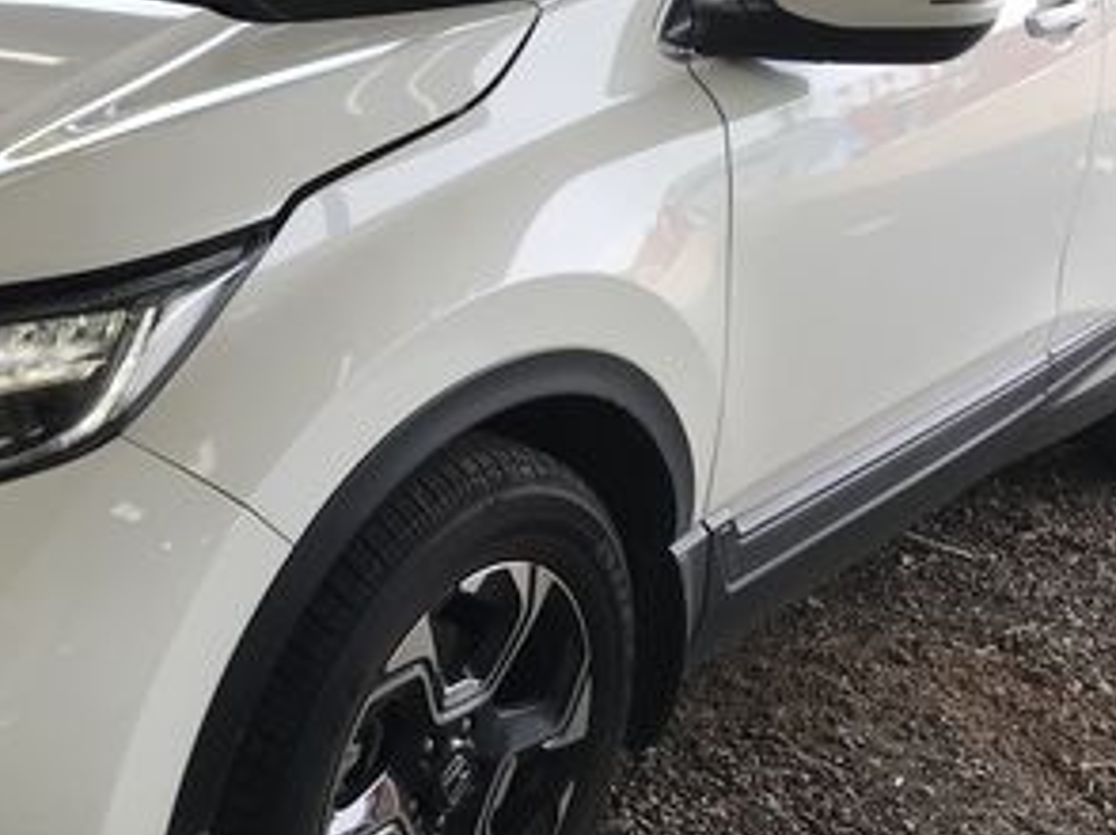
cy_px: 357
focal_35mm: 61
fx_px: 1965
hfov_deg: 31.0
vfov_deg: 24.0
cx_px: 232
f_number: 1.8
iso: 20
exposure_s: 1/281
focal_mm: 3.99
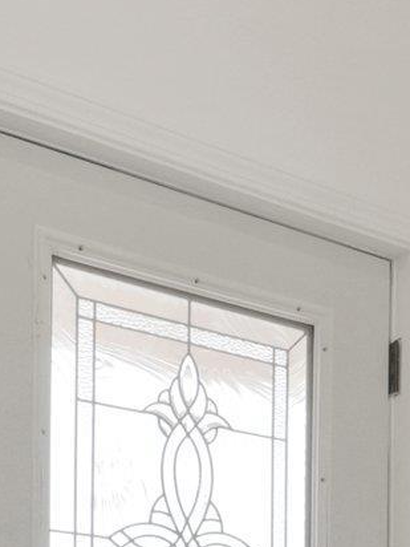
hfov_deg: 21.8
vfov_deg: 24.5
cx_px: 272
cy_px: 749
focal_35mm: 67
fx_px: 1058
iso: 2500
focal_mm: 14
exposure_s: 1/400
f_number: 11
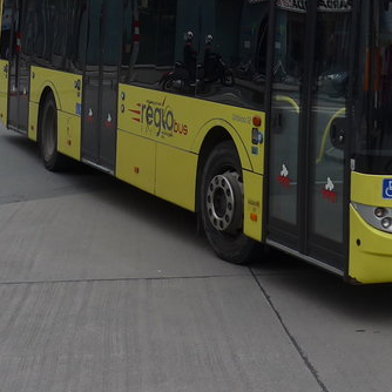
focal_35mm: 92
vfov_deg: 18.1
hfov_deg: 18.1
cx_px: 439
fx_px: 1179
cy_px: -58
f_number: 2.8
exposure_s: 1/500
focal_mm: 6
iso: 80
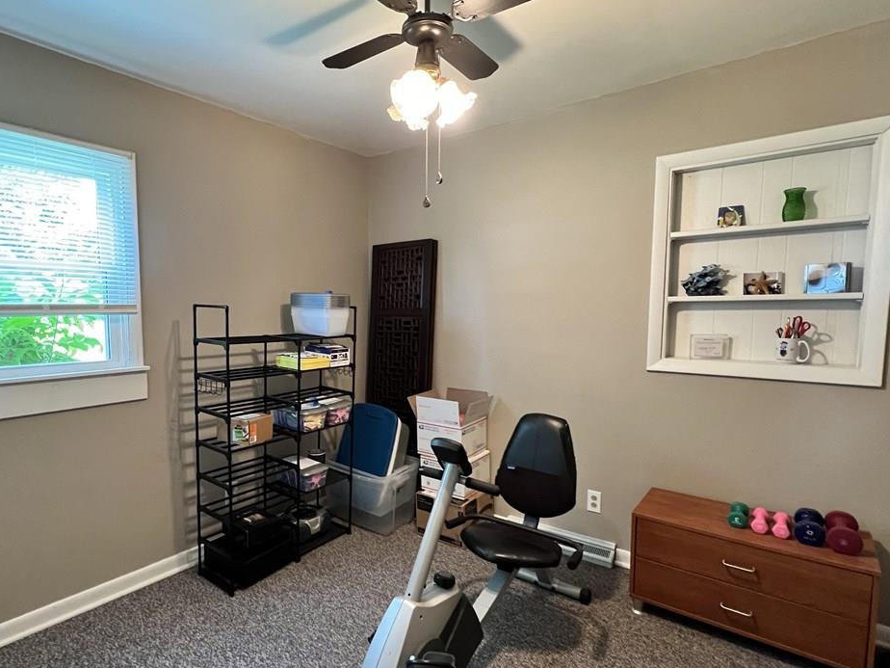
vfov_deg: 71.6
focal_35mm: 18
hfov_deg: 87.3
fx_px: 463
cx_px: 388
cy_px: 347
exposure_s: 1/60
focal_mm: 1.57
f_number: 1.8
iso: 640
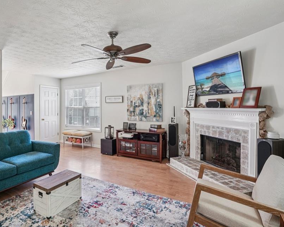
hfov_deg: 82.2
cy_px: 114
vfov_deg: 70.8
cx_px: 113
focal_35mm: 19
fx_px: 160
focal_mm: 16
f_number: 8
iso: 400
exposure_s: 1/10
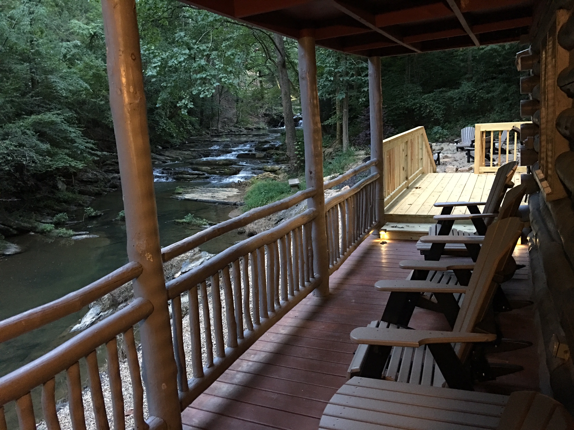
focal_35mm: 29
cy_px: 215
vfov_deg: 48.2
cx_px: 287
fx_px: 481
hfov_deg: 61.7
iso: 160
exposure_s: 1/4
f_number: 2.2
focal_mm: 4.15
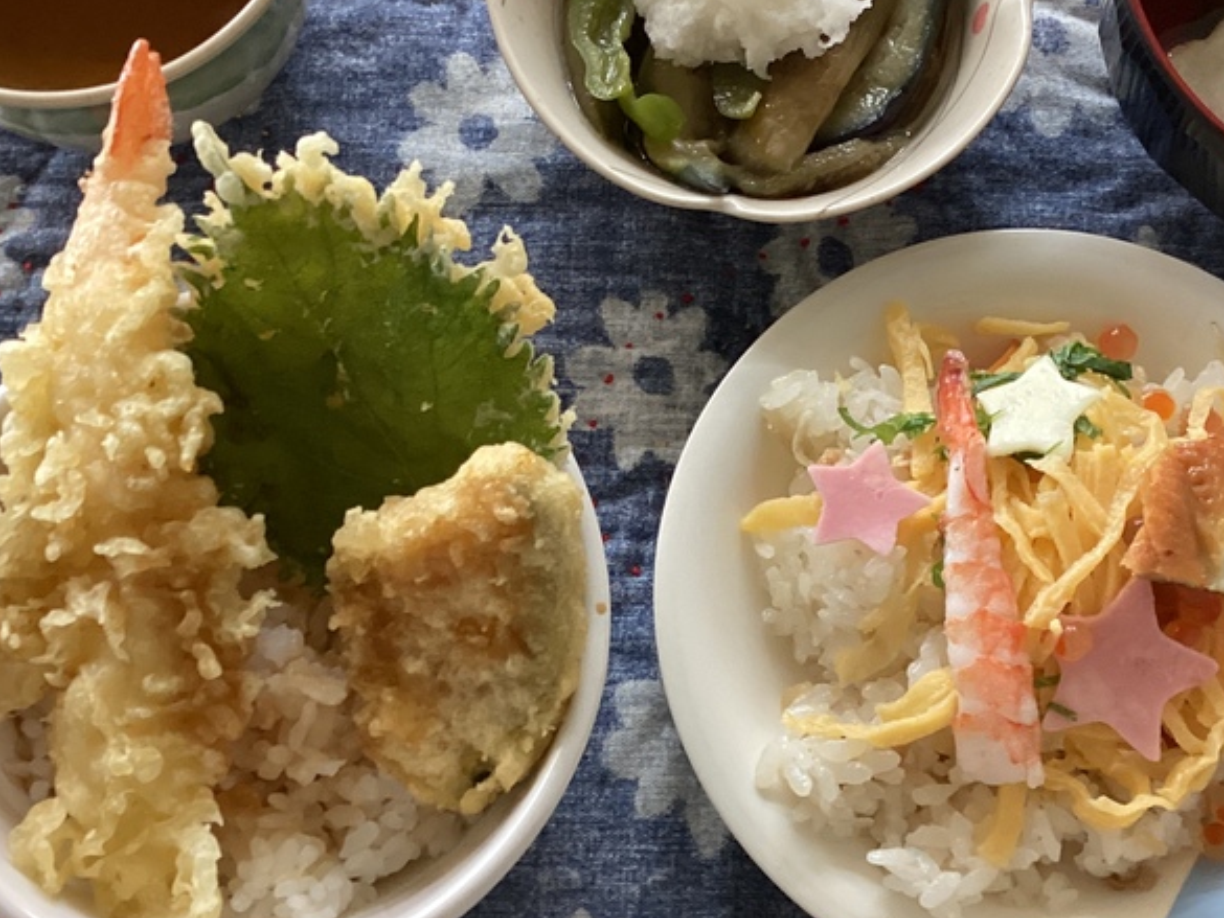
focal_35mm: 53
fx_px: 1874
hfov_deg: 35.9
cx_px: 789
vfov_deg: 27.5
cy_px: 420
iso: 320
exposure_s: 1/40
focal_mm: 3.3
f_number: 2.4
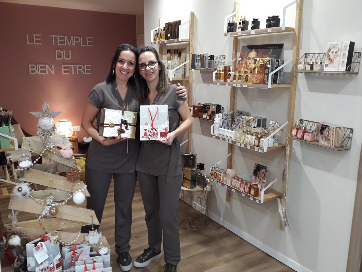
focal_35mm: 27
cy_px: 136
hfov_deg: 65.3
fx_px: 282
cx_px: 181
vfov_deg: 51.4
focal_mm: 3.71
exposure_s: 1/33
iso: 200
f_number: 1.7
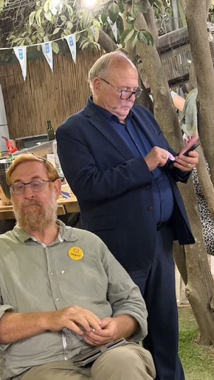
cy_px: 192
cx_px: 99
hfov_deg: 17.0
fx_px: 717
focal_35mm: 71
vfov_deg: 29.8
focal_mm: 6.76
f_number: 1.78
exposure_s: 1/33
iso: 320
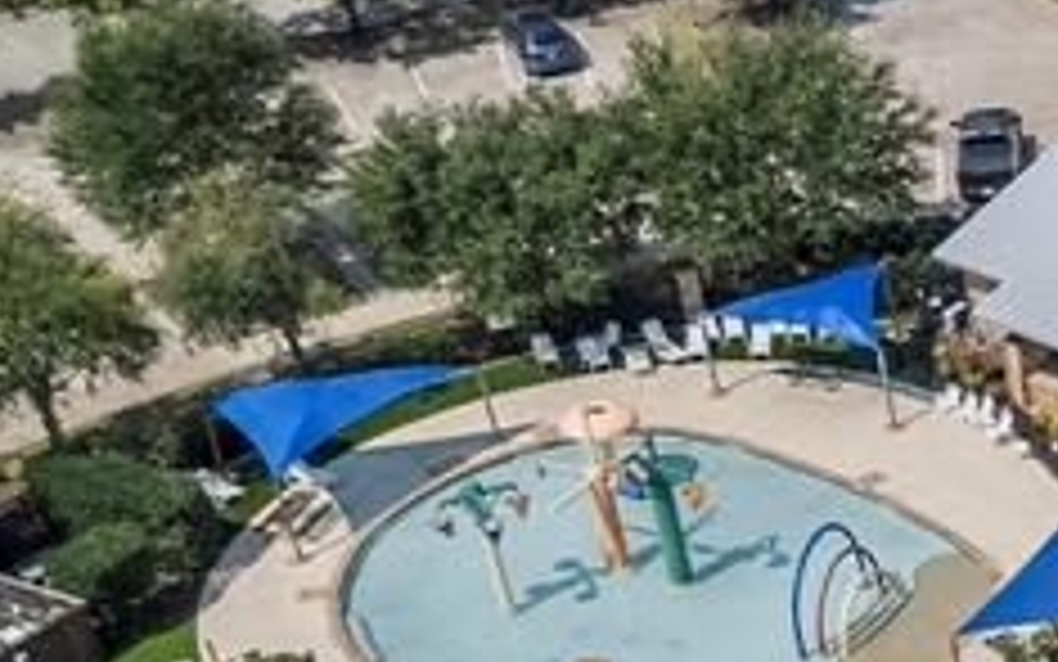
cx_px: 1706
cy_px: 1108
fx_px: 3201
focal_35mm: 111
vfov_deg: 11.2
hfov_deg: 16.6
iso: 160
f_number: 1.7
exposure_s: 1/5000
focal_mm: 6.72
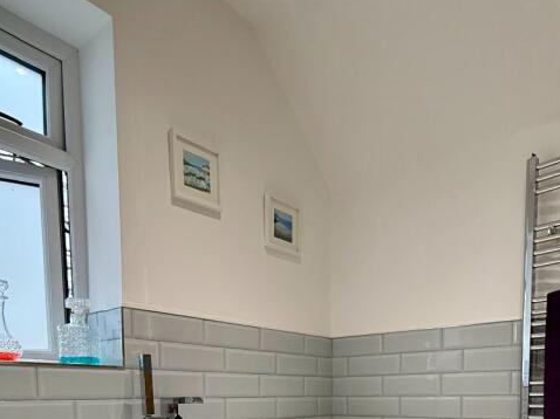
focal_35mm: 30
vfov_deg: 40.1
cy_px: 433
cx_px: 314
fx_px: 485
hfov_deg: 59.8
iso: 160
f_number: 2.2
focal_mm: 2.22
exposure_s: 1/100
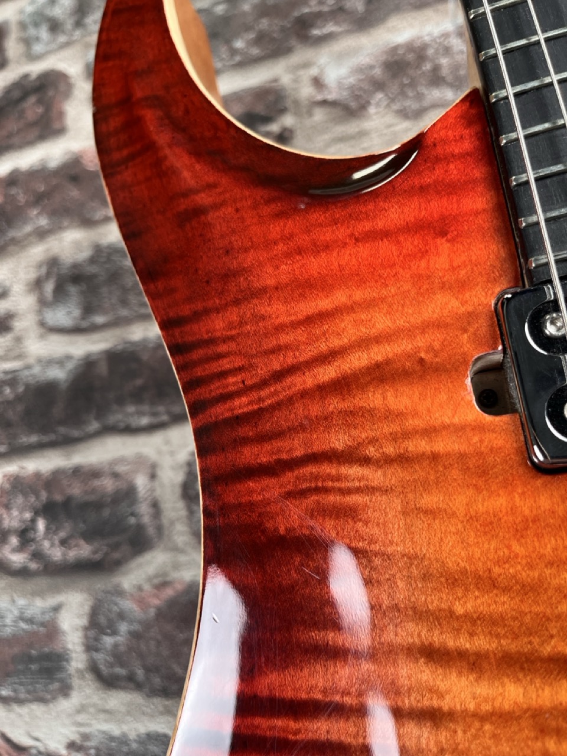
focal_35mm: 26
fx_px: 568
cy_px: 378
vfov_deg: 67.3
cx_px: 284
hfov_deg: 53.1
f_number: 1.6
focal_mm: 5.1
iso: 100
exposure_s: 1/122
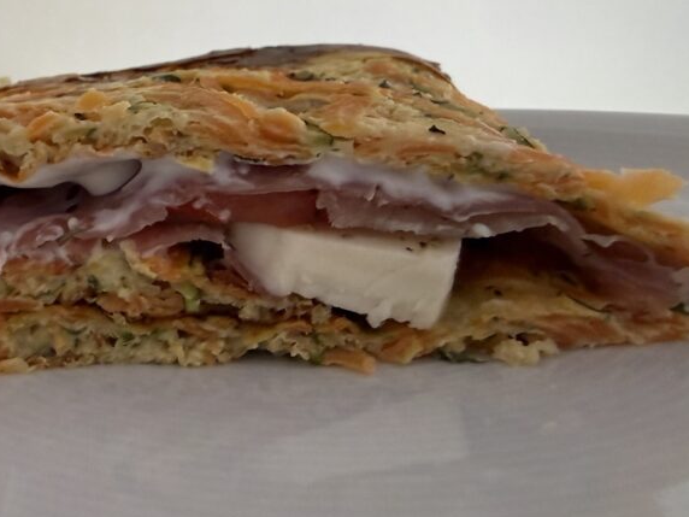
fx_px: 856
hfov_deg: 43.1
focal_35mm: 43
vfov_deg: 32.9
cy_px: 125
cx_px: 219
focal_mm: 2.22
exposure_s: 1/95
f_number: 2.2
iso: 320
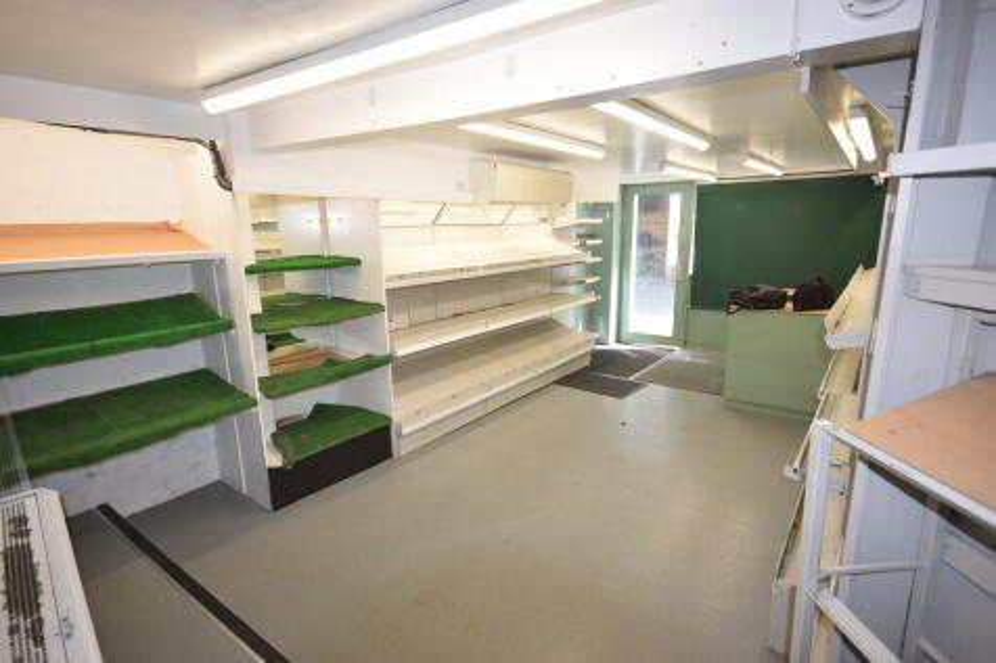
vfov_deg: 67.3
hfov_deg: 90.0
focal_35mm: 18
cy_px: 332
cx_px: 498
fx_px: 498
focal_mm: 12
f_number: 5.6
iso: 320
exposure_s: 1/125
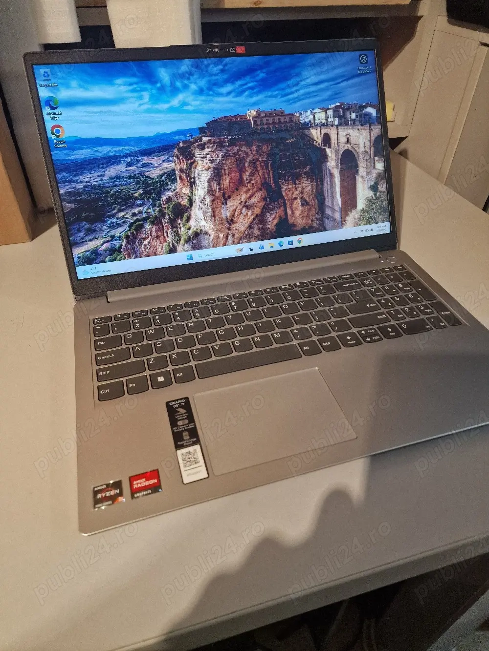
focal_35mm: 23
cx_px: 244
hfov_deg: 58.9
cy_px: 326
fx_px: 433
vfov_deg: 73.9
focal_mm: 6.4
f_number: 1.8
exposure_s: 1/100
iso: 800
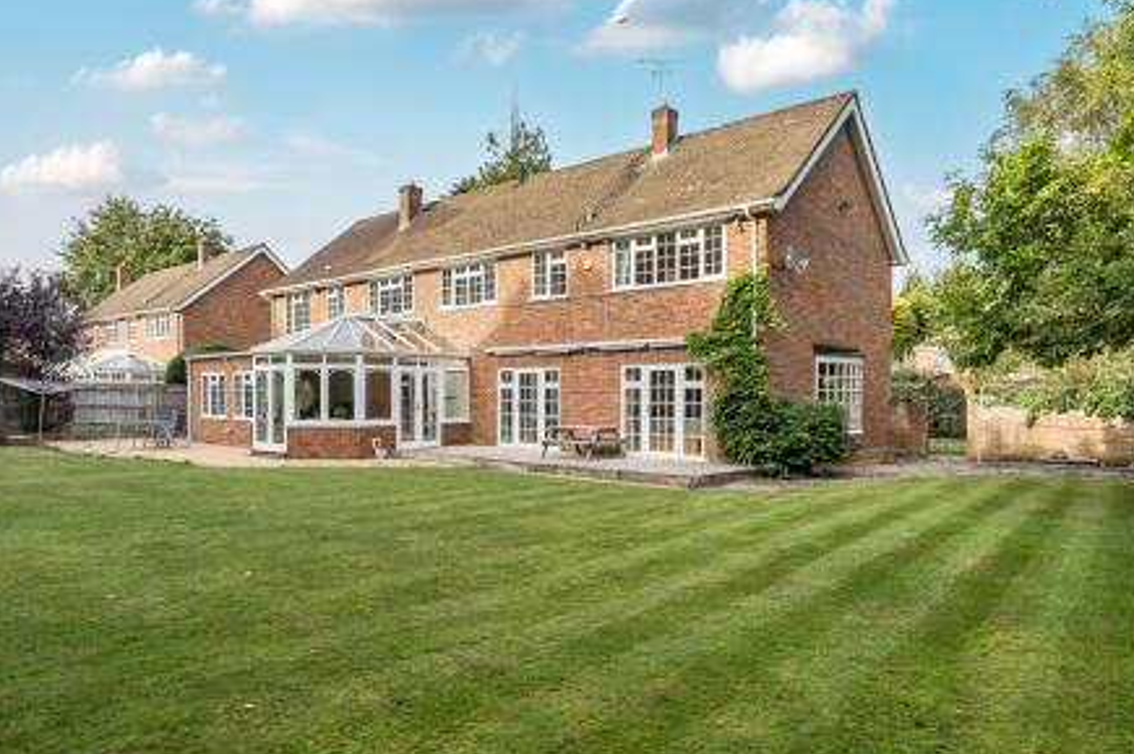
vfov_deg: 55.0
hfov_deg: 76.1
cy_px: 400
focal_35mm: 23
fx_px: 724
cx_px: 597
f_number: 8
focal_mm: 14
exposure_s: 1/320
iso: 400
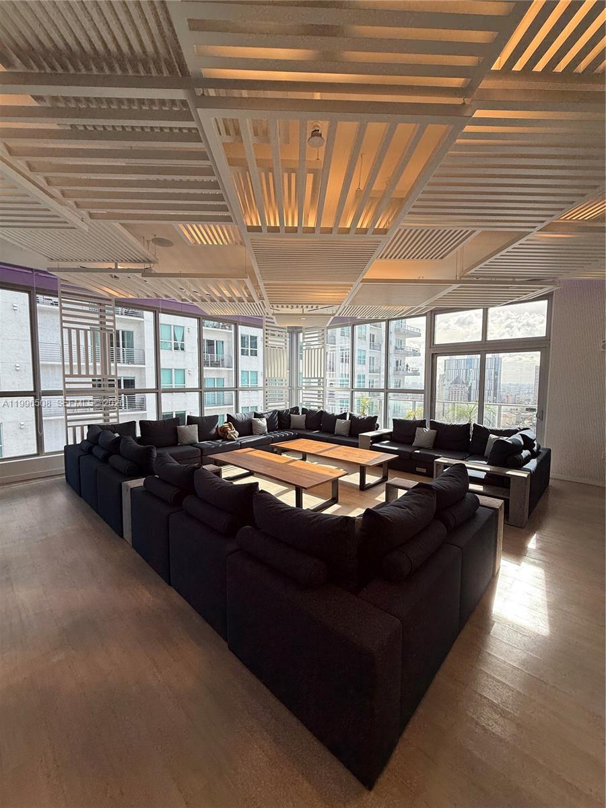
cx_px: 303
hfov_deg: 85.7
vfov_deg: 102.1
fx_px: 327
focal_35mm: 14
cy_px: 404
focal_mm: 2.22
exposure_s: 1/260
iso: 50
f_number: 2.2
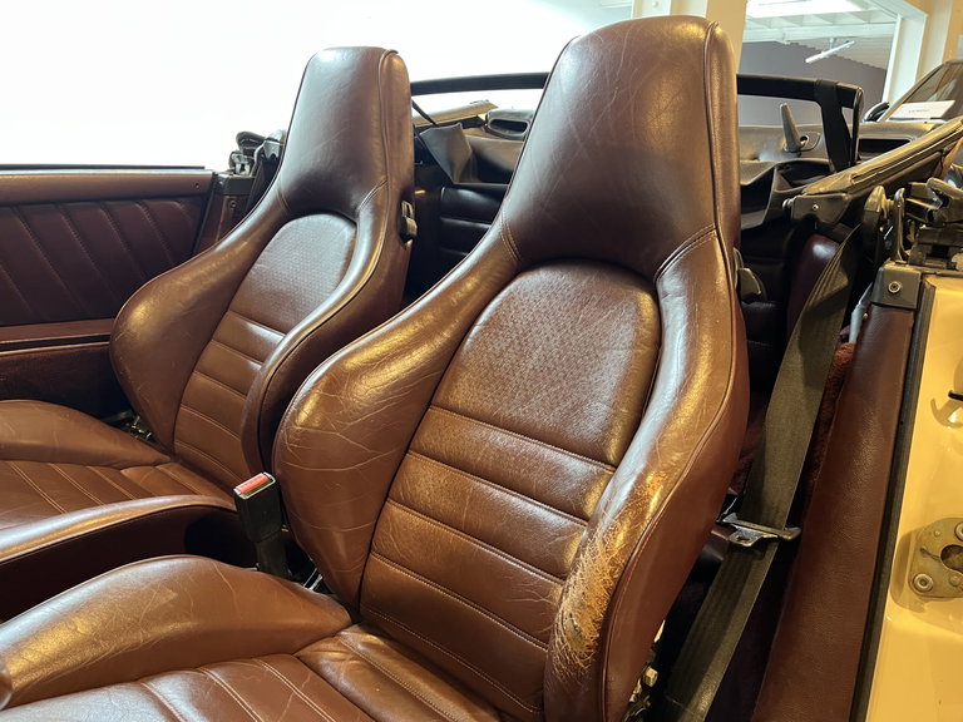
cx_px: 482
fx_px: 723
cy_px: 361
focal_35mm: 26
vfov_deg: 53.1
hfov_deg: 67.3
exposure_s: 1/50
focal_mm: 5.1
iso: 250
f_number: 1.6
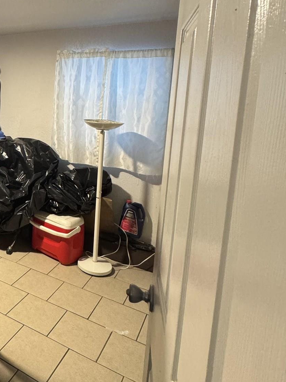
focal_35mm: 29
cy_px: 130
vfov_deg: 60.3
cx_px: 2
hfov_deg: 42.0
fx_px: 319
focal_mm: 2.22
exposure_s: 1/60
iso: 640
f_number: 2.2
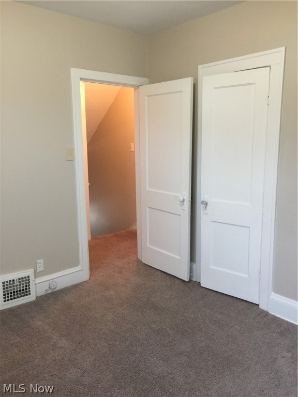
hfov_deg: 48.2
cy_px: 198
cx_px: 149
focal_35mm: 29
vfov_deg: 61.7
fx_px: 333
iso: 80
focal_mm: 4.15
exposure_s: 1/4
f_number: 2.2
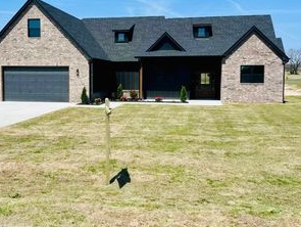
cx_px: 111
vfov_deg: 32.9
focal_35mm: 44
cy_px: 101
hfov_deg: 42.5
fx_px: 383
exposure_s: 1/5076
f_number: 1.5
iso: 50
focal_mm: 5.7
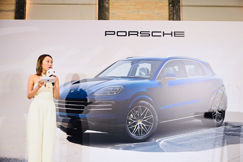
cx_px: 122
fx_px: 250
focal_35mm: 37
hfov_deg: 51.9
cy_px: 81
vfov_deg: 36.0
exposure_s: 1/80
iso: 1250
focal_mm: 37
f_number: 2.8
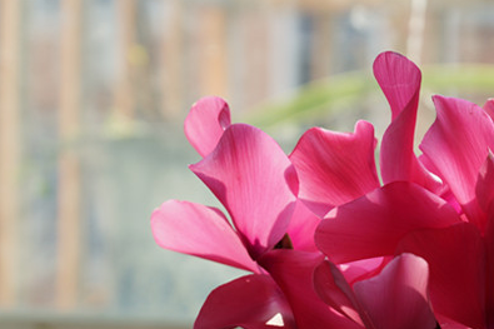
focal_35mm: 148
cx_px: 481
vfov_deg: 9.2
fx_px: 2030
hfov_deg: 13.7
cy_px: 307
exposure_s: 1/160
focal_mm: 50
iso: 100
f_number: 4
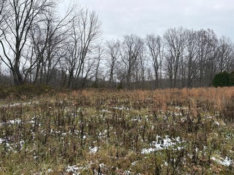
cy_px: 88
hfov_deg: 65.3
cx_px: 115
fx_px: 182
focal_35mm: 27
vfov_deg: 51.3
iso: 50
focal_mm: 5.96
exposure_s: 1/920
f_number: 1.6
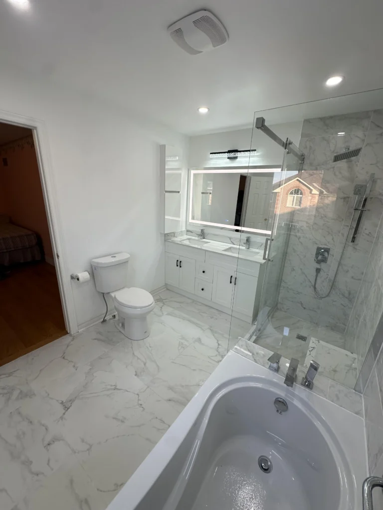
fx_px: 207
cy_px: 255
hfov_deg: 85.7
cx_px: 192
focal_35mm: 14
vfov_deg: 102.1
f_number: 2.2
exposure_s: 1/120
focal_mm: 2.22
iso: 50
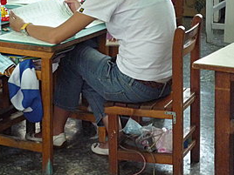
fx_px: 1007
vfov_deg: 9.9
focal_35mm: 149
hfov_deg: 13.2
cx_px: 88
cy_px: 26
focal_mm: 14.1
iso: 400
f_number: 5.2
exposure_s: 1/50
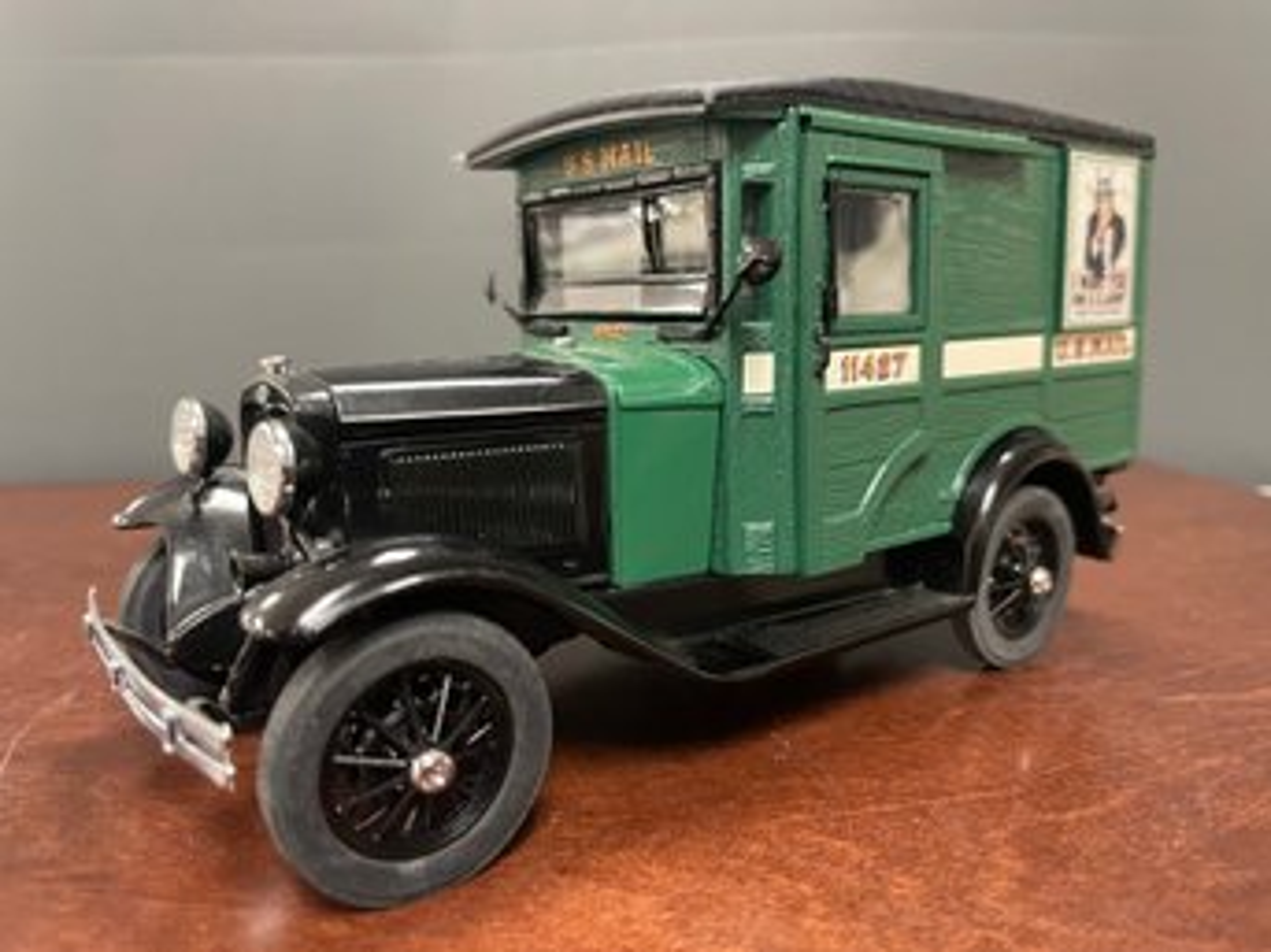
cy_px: 476
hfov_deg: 67.3
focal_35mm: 26
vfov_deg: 53.0
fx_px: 954
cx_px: 636
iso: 500
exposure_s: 1/30
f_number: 1.6
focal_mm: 4.2
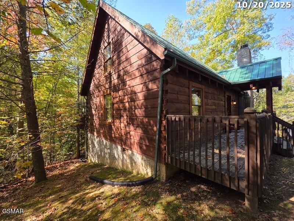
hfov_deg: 106.2
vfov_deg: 89.9
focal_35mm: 13
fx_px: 110
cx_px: 147
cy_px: 110
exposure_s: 1/273
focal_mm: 2.2
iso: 40
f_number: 1.9
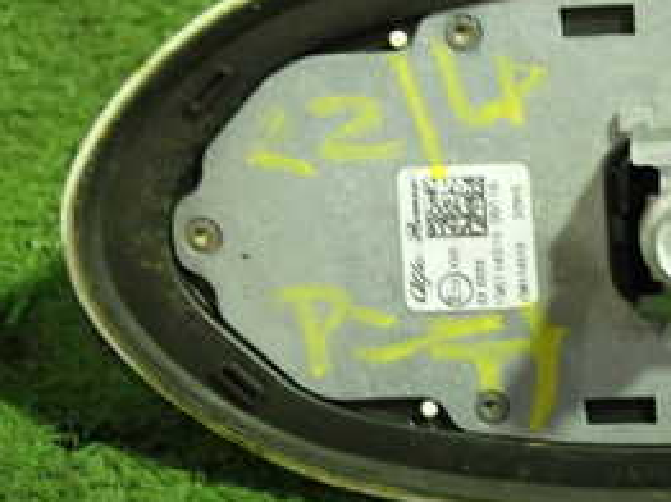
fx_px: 1820
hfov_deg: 20.2
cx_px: 684
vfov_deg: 15.7
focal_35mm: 94
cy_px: 243
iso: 640
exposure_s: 1/40
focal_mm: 7.31
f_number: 2.8
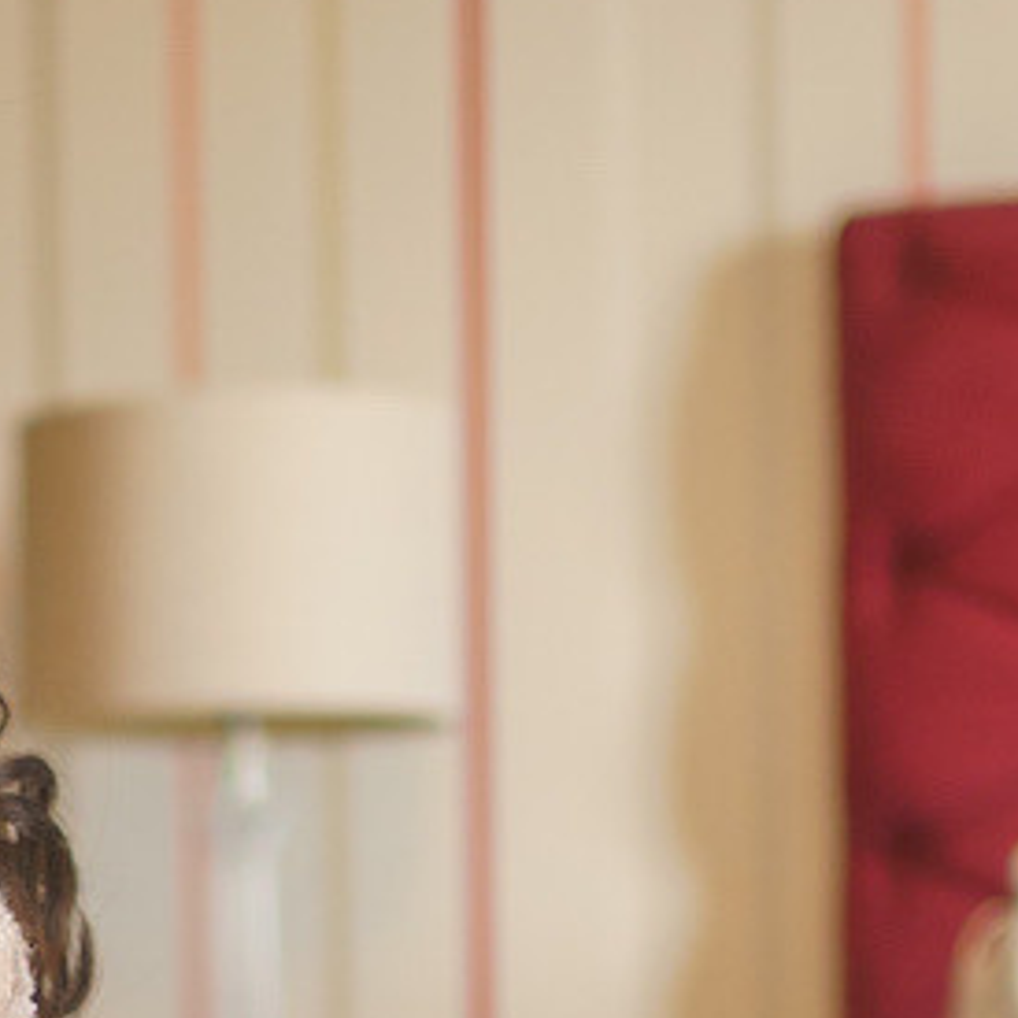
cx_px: -311
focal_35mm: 208
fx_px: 6921
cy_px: 1662
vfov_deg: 8.2
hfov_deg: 8.3
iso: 500
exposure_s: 1/250
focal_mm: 35
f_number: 1.8
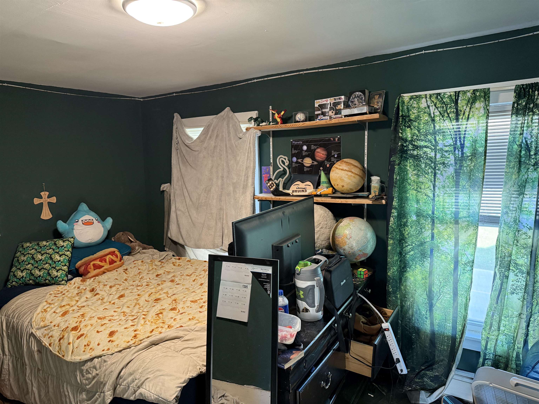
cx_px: 270
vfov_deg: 56.8
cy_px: 202
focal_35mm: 24
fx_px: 374
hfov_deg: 71.6
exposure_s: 1/59
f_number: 1.78
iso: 400
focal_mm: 6.76
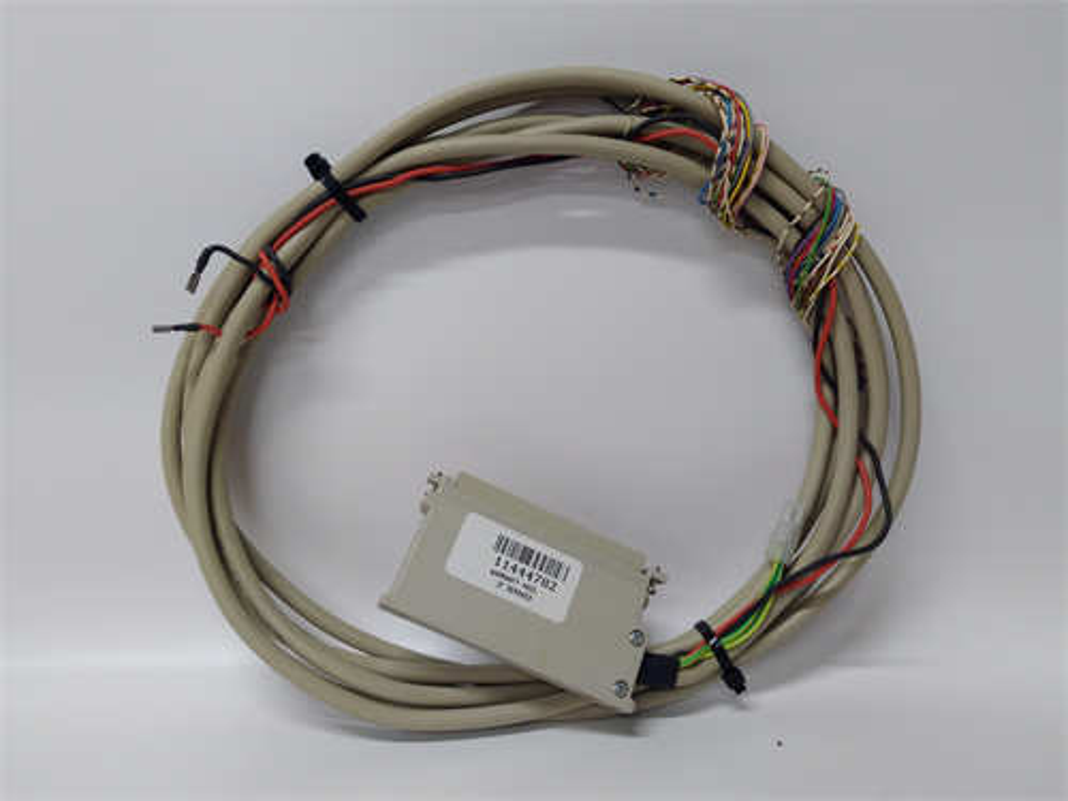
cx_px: 534
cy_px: 400
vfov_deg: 51.4
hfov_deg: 65.3
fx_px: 833
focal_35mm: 27
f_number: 2
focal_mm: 3.79
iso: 167
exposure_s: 1/33
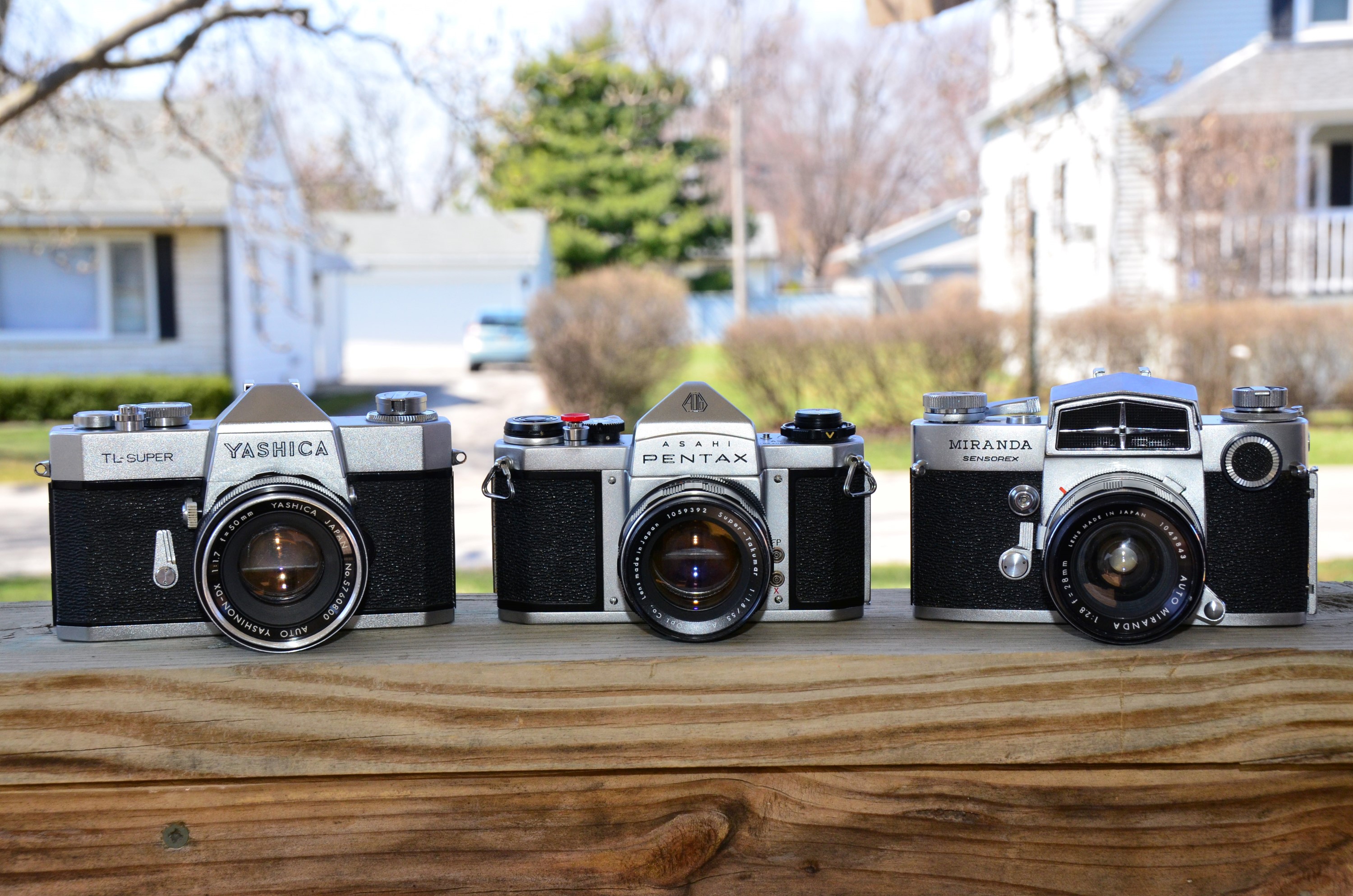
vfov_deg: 20.5
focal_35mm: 66
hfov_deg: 30.6
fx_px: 2475
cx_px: 676
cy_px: 448
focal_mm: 44
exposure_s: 1/320
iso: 640
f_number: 10
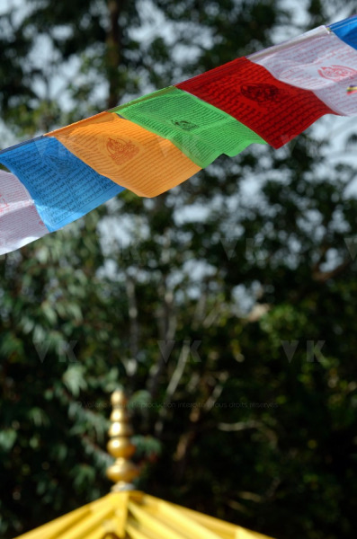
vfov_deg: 10.6
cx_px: 178
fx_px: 2916
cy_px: 270
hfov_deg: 7.0
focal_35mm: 195
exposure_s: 1/500
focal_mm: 130
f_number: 5.6
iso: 125
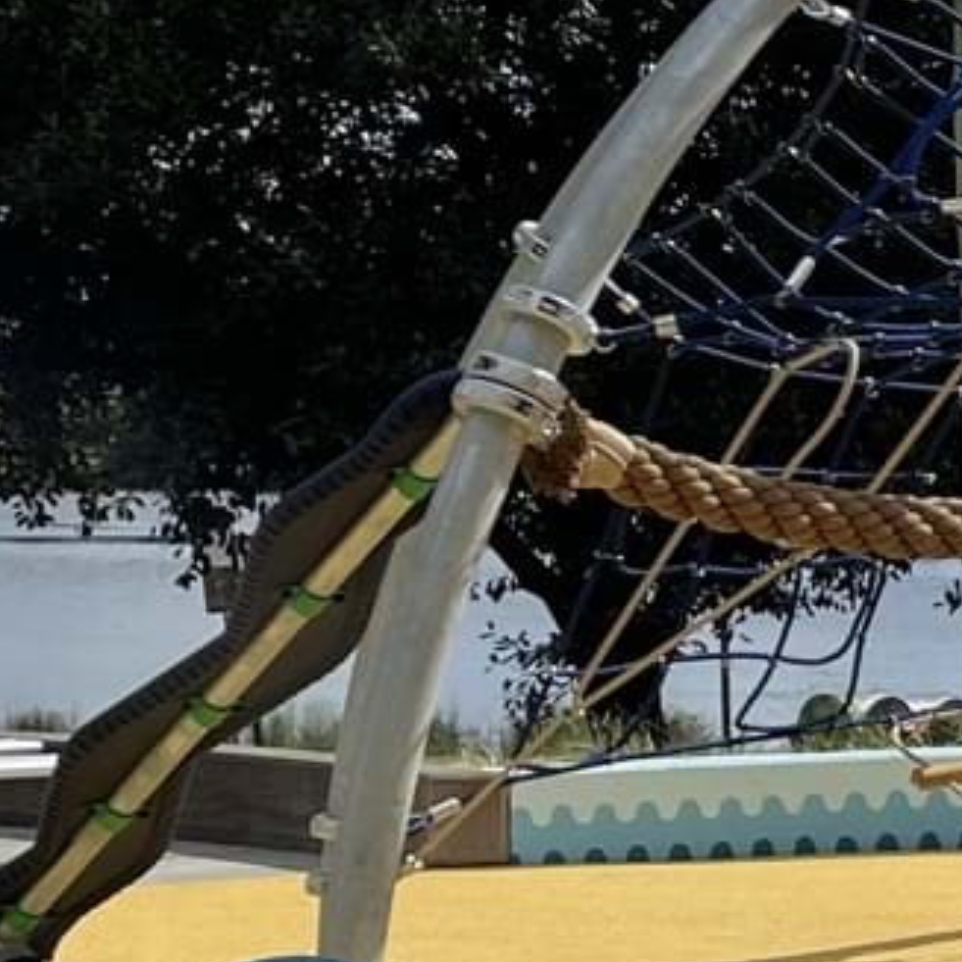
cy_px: 677
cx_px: 2039
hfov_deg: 10.9
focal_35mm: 144
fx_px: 4528
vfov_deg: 12.1
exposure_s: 1/5618
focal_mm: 5.1
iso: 32
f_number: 1.6
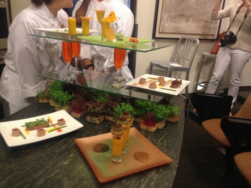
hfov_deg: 52.6
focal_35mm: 35
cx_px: 126
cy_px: 94
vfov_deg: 40.7
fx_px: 254
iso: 200
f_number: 2.4
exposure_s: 1/20
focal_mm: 4.28
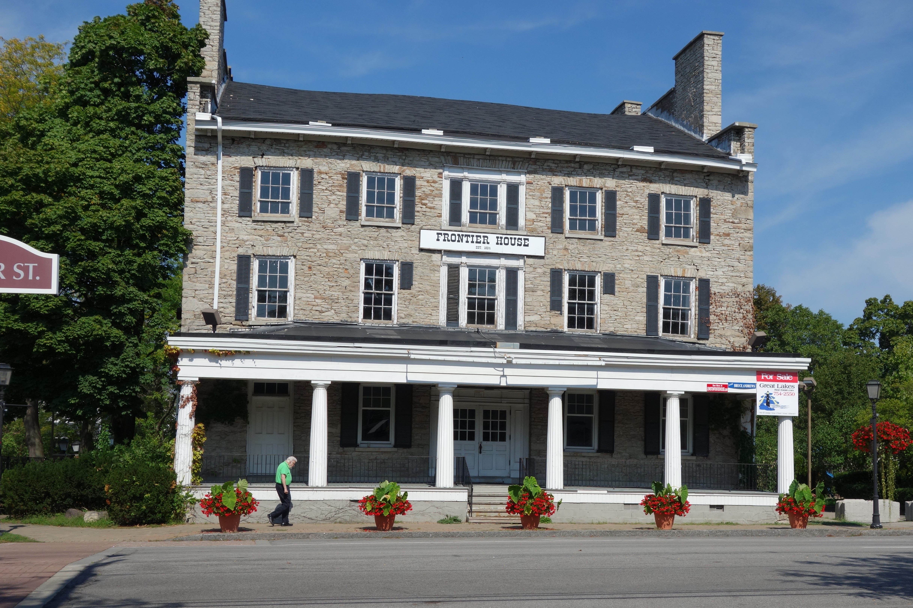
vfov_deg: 31.9
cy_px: 304
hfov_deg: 46.4
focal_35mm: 42
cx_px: 456
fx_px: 1065
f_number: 5.6
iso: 125
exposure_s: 1/800
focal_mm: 15.45
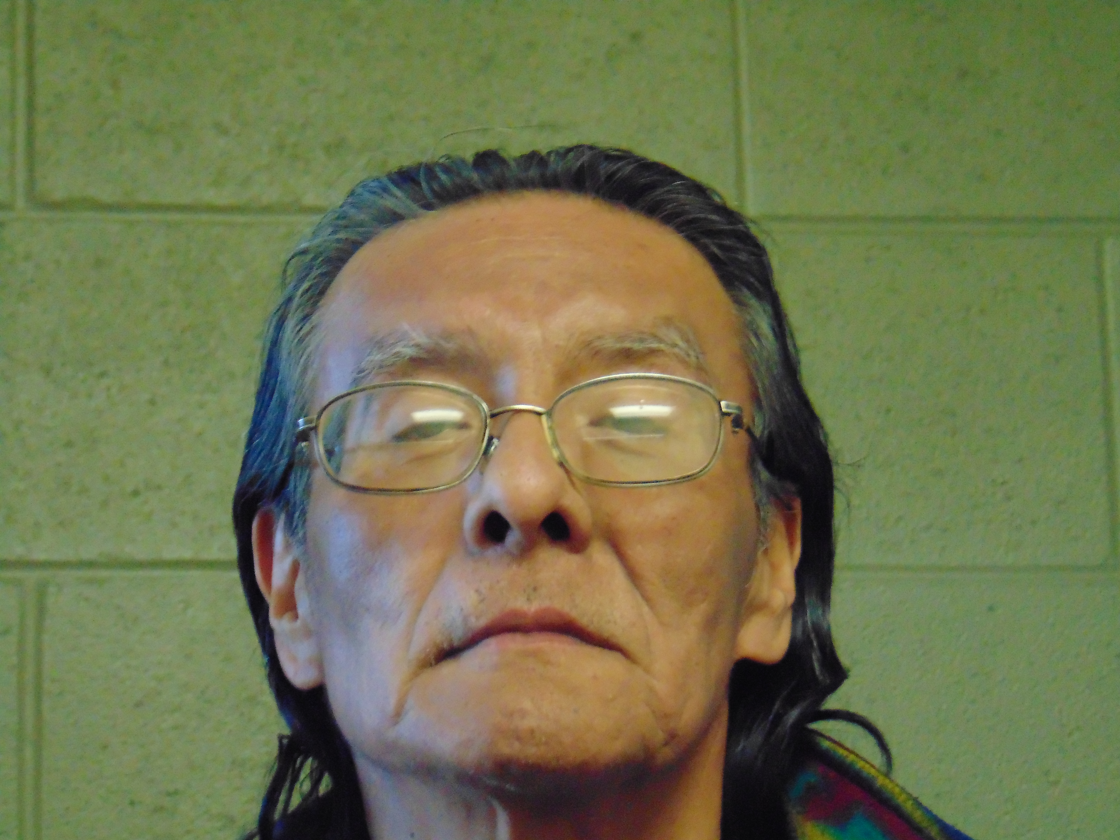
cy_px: 420
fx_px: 4303
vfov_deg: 11.1
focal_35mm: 133
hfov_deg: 14.8
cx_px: 560
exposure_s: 1/30
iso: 800
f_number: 4
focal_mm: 23.9
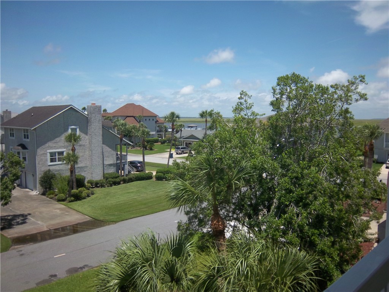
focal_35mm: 28
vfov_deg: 49.7
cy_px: 146
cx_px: 194
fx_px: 315
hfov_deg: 63.4
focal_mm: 5.1
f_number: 7.8
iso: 64
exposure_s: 1/250
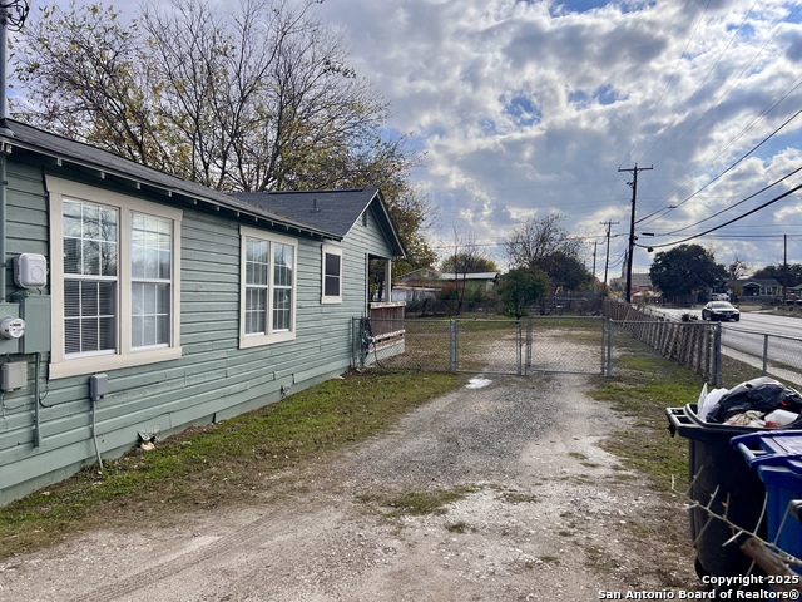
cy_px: 301
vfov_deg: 53.1
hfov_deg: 67.3
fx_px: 602
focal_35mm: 26
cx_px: 401
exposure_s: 1/6211
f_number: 1.5
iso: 50
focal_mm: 5.7
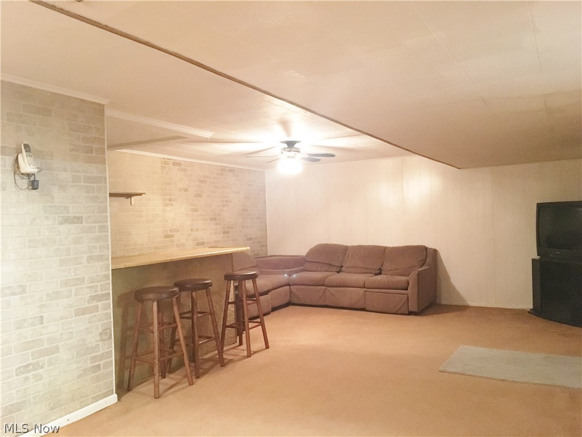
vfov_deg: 48.2
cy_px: 218
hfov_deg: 61.7
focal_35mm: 29
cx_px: 291
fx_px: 488
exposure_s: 1/15
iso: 320
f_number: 2.2
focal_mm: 4.15
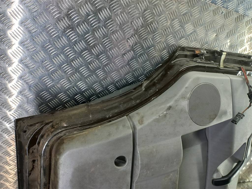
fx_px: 182
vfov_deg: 54.9
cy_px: 94
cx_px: 126
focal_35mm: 25
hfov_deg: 69.4
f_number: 1.8
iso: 64
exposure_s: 1/50
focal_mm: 4.6
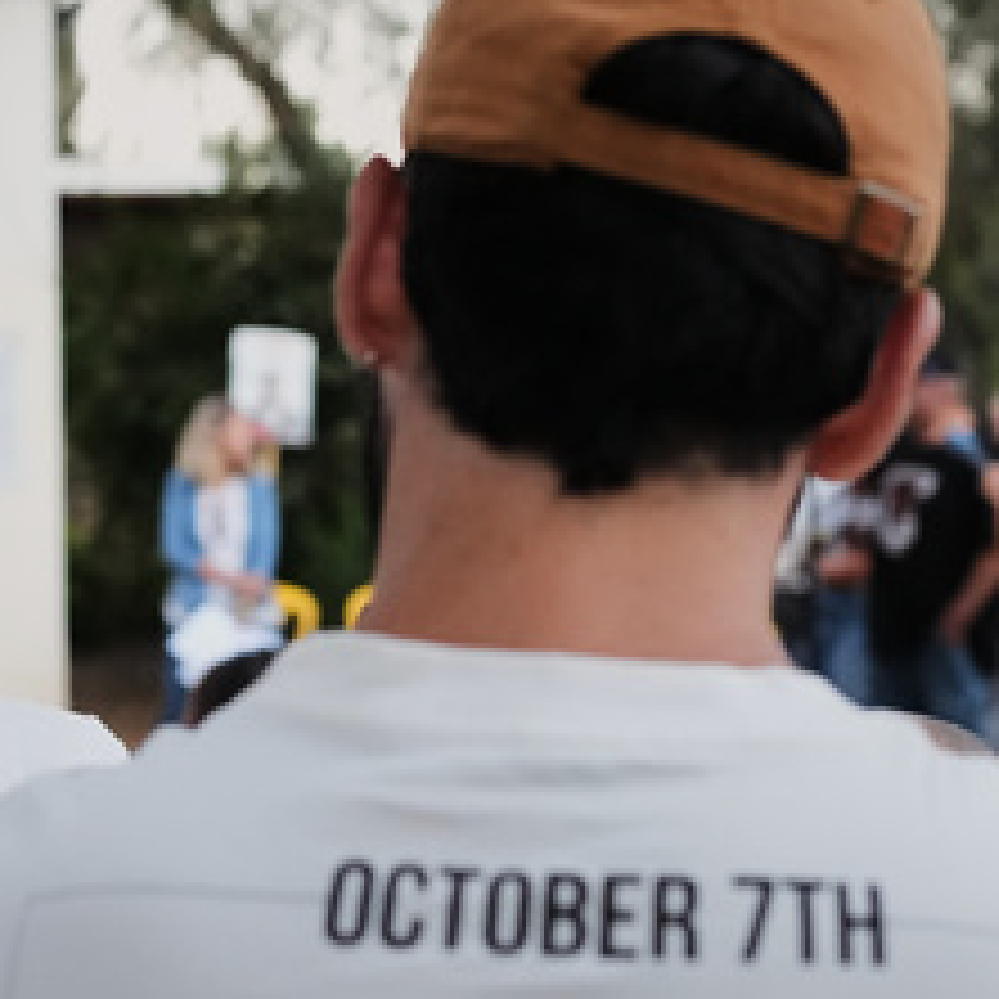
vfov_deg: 17.1
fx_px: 3330
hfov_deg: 17.0
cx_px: 400
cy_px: 560
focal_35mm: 102
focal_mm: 35
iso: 3200
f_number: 2.8
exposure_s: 1/320
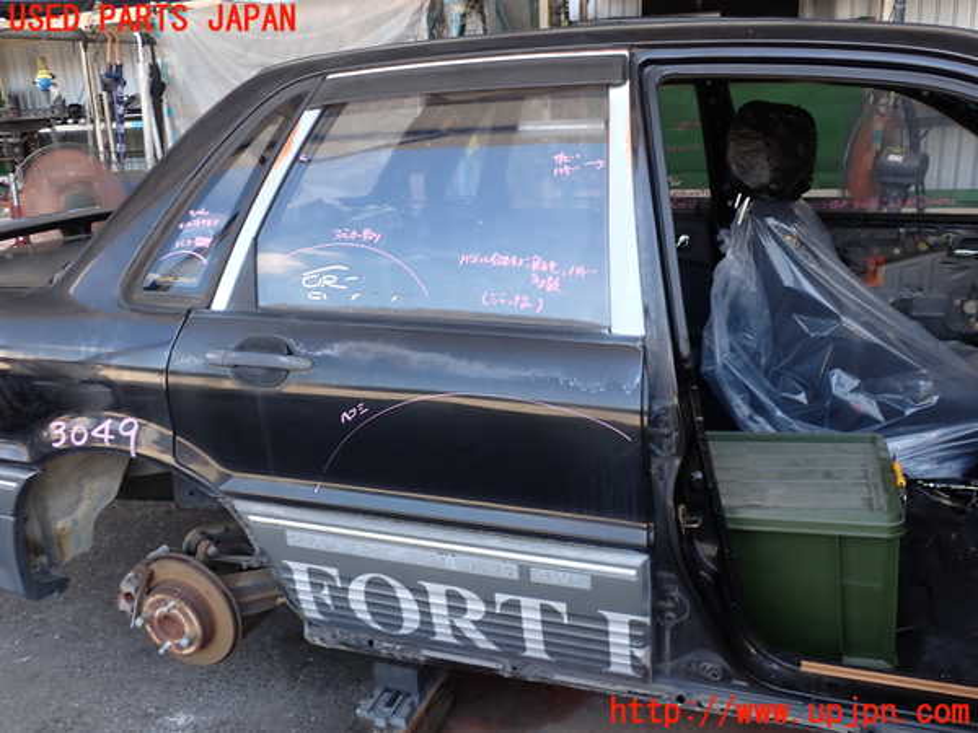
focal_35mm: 30
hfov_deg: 60.0
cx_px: 489
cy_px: 366
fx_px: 848
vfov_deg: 46.8
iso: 100
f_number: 3.2
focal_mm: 5.4
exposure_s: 1/60
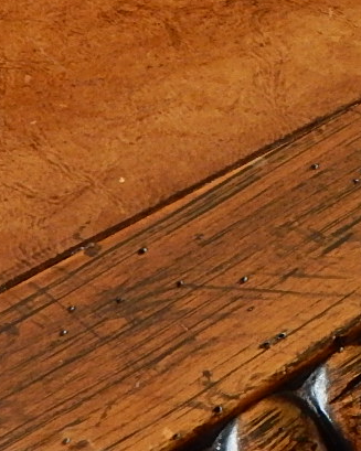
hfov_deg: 17.2
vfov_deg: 22.6
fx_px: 1122
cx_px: 469
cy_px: 133
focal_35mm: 84
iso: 400
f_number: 3
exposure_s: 1/40
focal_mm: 4
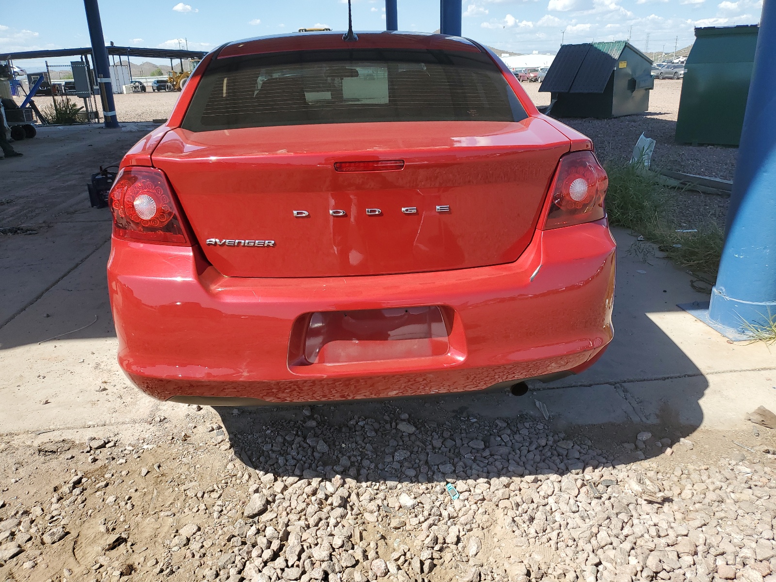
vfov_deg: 53.1
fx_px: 583
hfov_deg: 67.3
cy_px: 291
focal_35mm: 26
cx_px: 388
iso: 50
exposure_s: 1/2000
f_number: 1.5
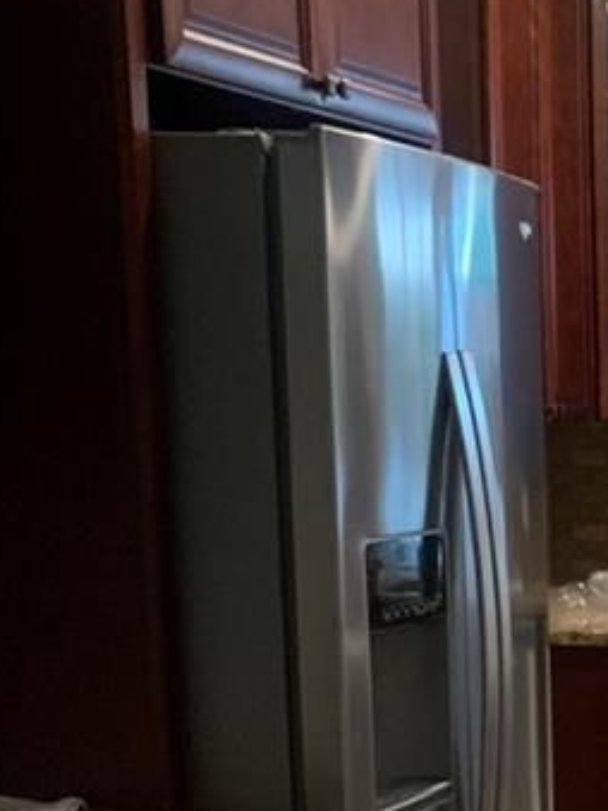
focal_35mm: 92
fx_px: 2156
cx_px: 1022
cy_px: 828
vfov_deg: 20.6
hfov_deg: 14.5
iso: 320
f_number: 1.8
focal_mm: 4.25
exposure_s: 1/40
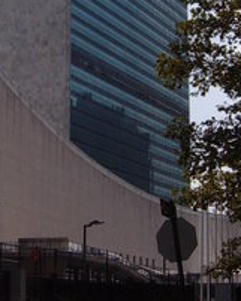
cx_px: 54
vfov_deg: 16.6
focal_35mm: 115
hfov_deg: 13.4
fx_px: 1025
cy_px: 64
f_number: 6
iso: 63
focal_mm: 6.2
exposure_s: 1/500
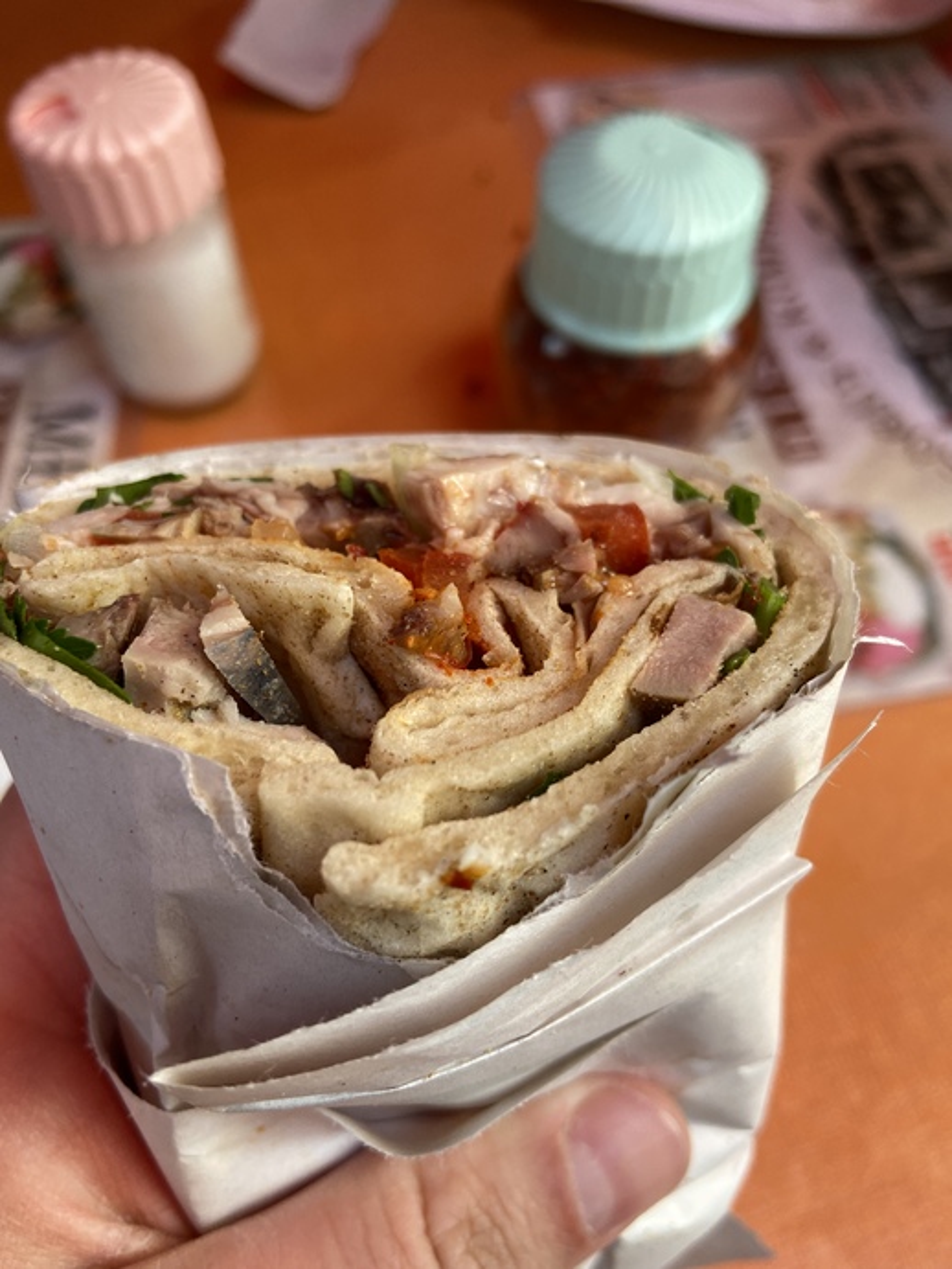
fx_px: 953
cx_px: 476
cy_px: 634
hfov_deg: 53.1
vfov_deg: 67.3
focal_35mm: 26
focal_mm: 4.25
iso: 50
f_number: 1.8
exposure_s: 1/100
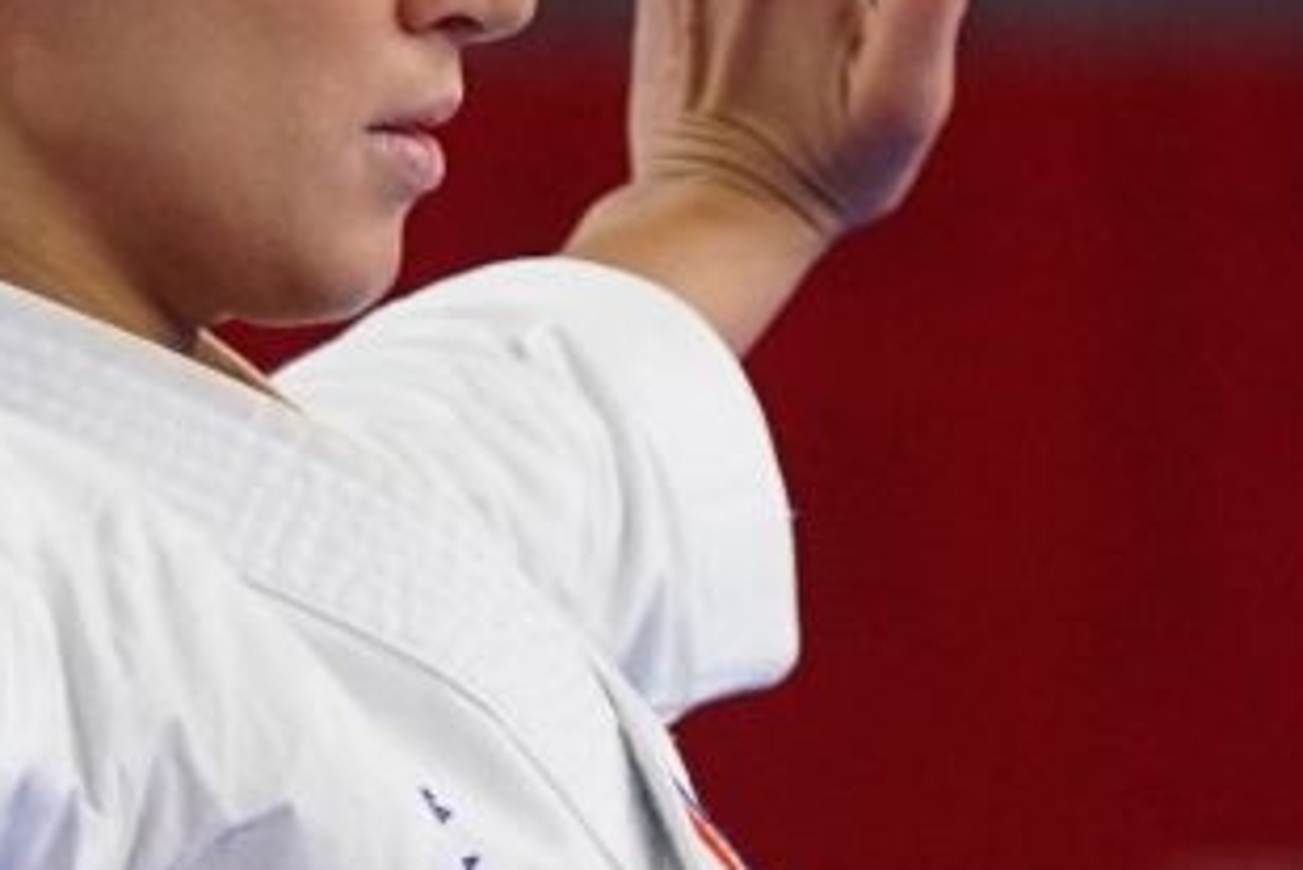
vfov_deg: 1.0
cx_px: 836
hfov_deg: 1.5
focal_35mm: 1393
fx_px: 50440
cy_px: 891
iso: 800
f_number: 3.2
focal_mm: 160
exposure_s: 1/400
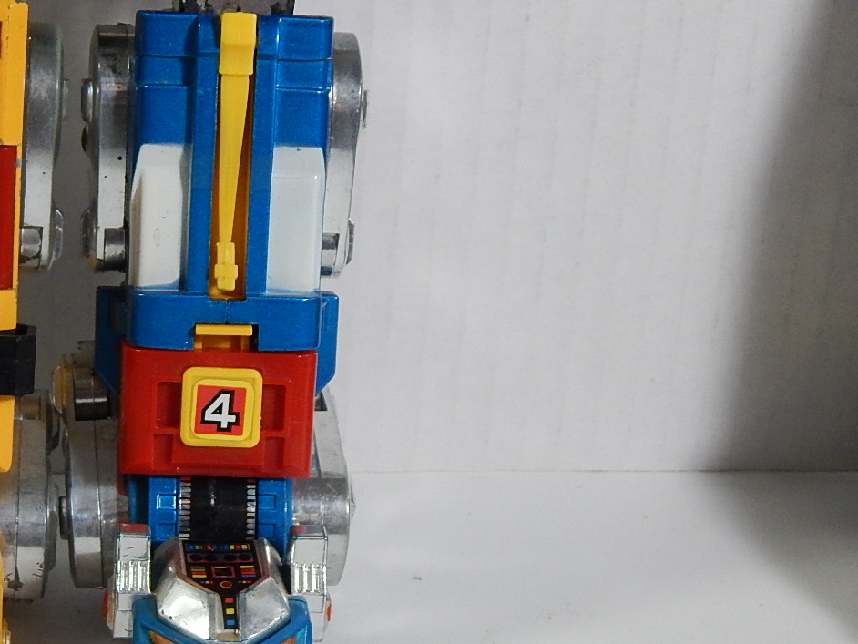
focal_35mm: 73
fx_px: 1810
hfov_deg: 26.1
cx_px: 150
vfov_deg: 20.1
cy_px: 415
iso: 400
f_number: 3.6
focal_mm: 7.7
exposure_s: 1/80
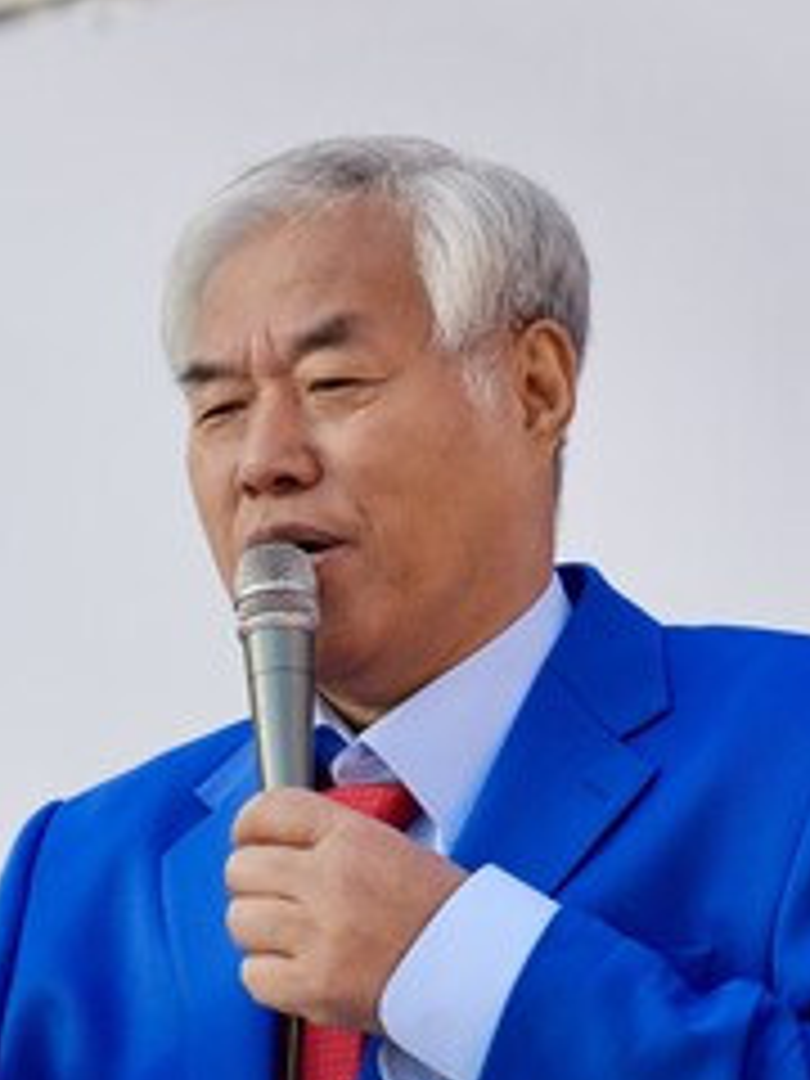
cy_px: 819
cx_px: 225
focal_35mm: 168
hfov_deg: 8.8
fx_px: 5242
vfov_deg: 11.7
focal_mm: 70
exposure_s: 1/1000
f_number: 2.8
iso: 200
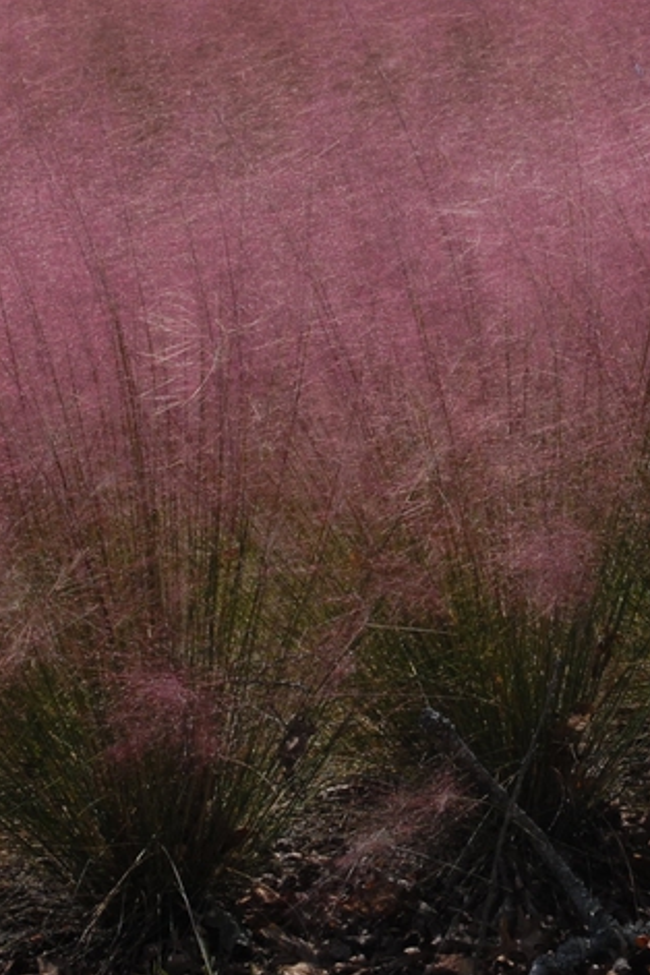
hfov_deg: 10.0
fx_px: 3710
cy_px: 293
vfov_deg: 14.9
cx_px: 532
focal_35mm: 137
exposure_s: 1/400
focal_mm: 42
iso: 400
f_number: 10
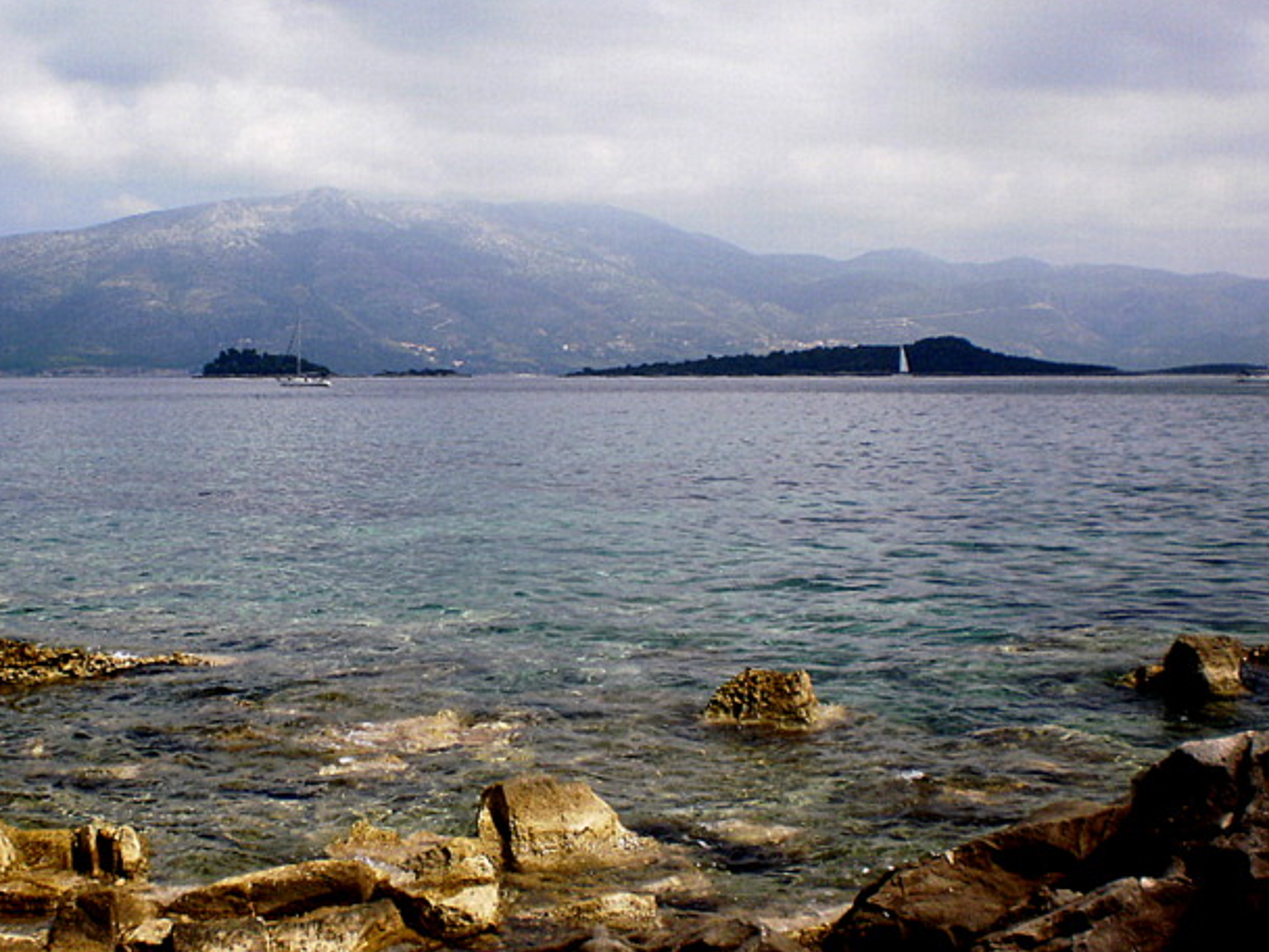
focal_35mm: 50
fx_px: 1833
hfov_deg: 37.8
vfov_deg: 28.9
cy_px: 330
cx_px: 436
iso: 100
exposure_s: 1/1250
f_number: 4.6
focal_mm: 6.3
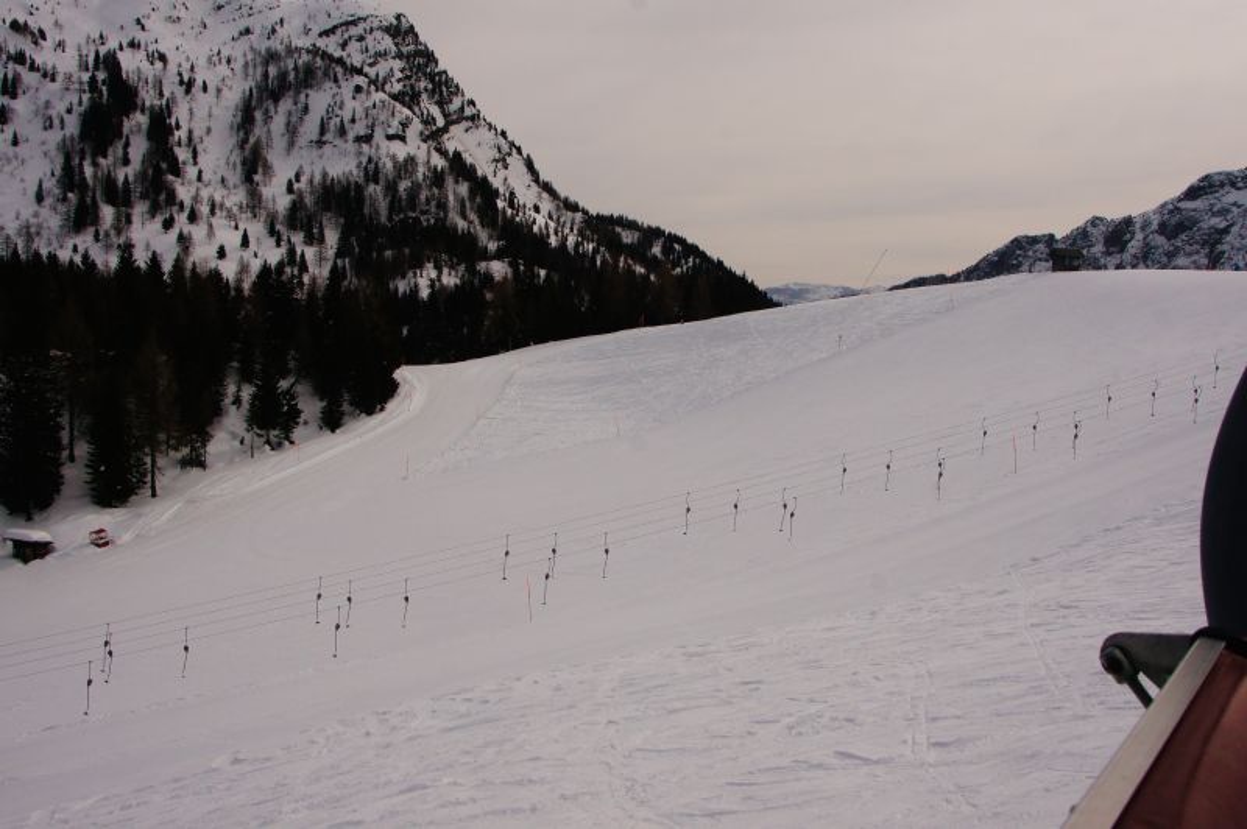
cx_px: 624
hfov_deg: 57.3
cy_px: 414
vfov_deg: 39.9
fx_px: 1142
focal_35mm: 33
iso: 400
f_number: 11
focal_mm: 22
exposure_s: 1/2500
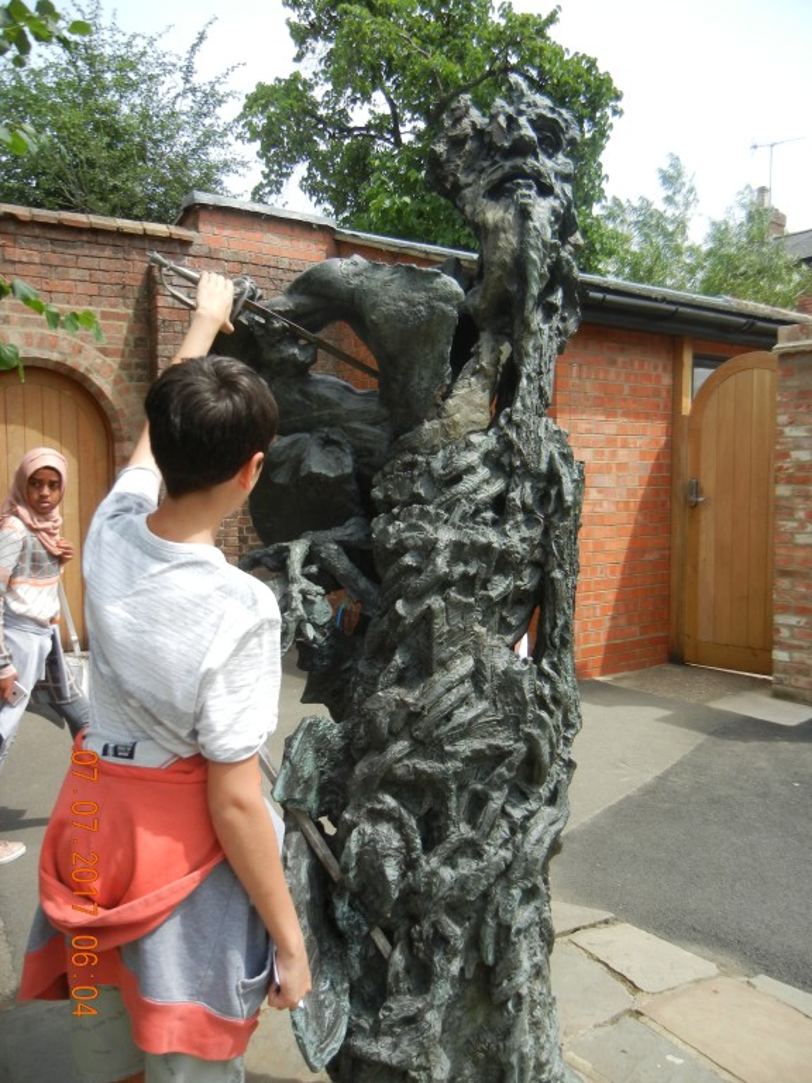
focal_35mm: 30
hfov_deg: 46.8
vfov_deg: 60.0
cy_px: 542
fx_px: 938
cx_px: 406
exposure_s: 1/730
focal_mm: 5.4
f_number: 3.5
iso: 160
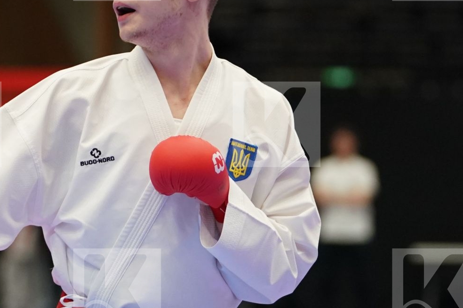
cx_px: 117
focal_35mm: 342
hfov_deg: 6.0
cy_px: 124
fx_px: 4398
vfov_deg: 4.0
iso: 2500
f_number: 2.8
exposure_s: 1/1000
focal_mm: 125
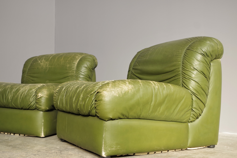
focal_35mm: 45
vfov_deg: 29.8
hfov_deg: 43.5
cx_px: 102
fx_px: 296
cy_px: 91
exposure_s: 1/10
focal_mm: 24.38
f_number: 4
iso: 100
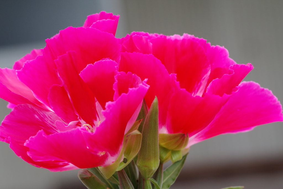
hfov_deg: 13.7
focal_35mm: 150
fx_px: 1179
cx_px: 142
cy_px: 94
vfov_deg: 9.1
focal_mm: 100
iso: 640
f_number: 10
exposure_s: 1/160
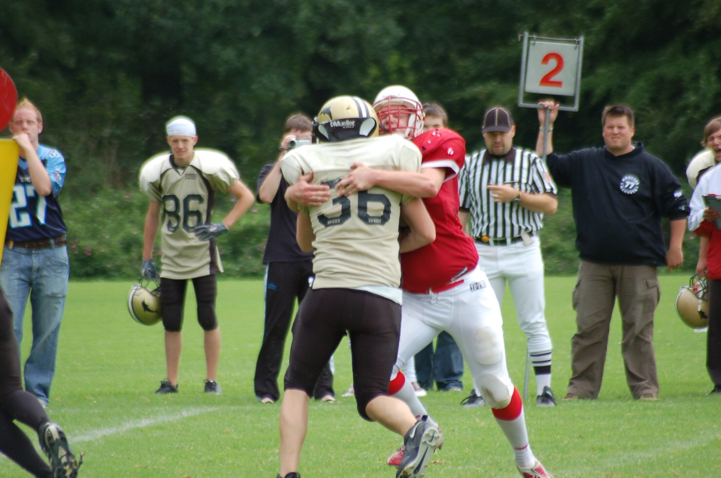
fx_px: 8995
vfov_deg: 3.0
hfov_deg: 4.6
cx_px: 360
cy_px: 239
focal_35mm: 450
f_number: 5.6
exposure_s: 1/640
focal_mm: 300
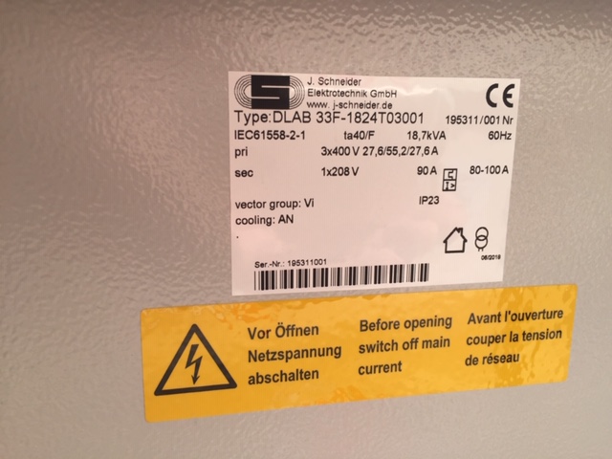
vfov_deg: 48.2
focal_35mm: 29
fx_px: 513
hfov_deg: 61.7
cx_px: 306
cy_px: 230
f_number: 2.2
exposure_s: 1/557
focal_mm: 4.15
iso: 32
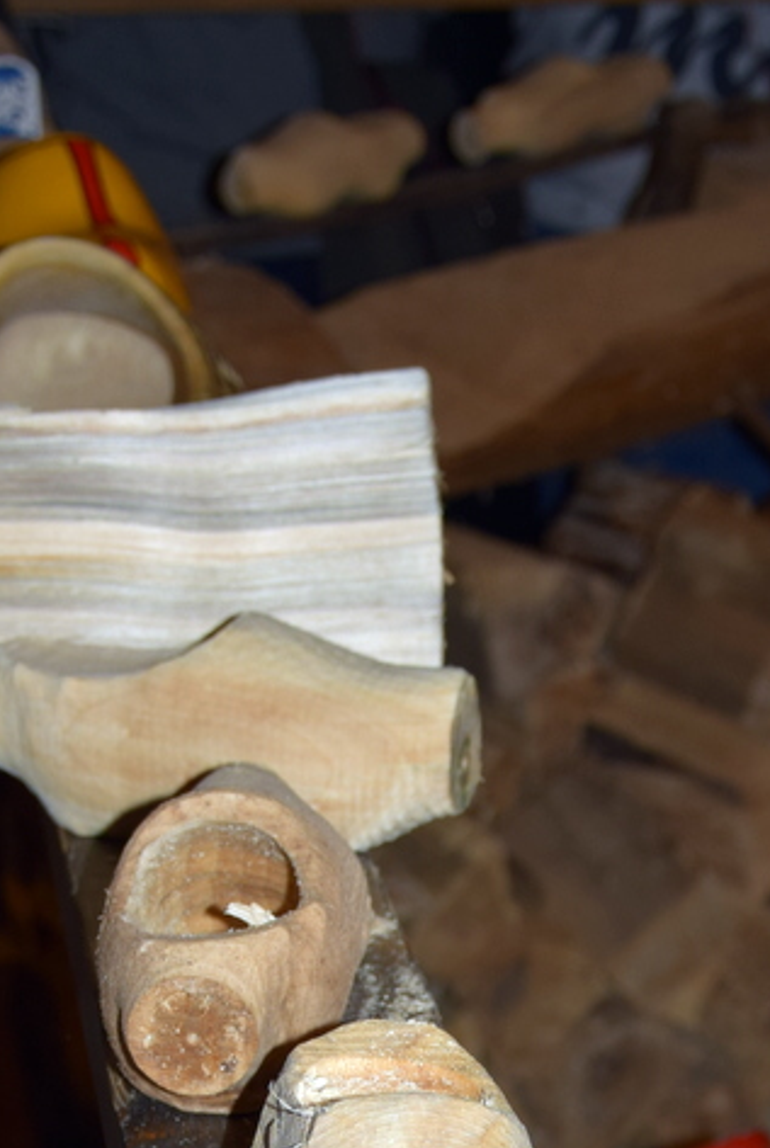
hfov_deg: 19.2
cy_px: 893
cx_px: 243
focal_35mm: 71
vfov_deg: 27.9
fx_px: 2269
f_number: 4
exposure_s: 1/30
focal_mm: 28
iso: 125
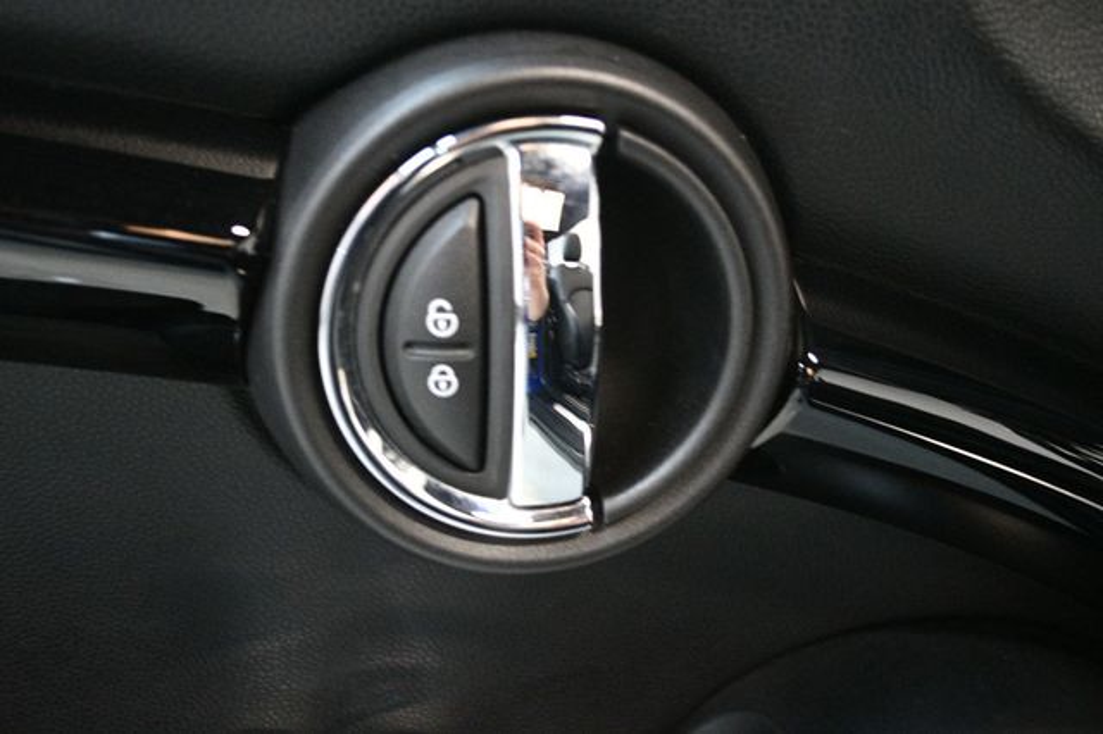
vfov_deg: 31.9
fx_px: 1286
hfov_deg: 46.4
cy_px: 367
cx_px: 552
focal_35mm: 42
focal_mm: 28
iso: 5600
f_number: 4.5
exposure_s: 1/60
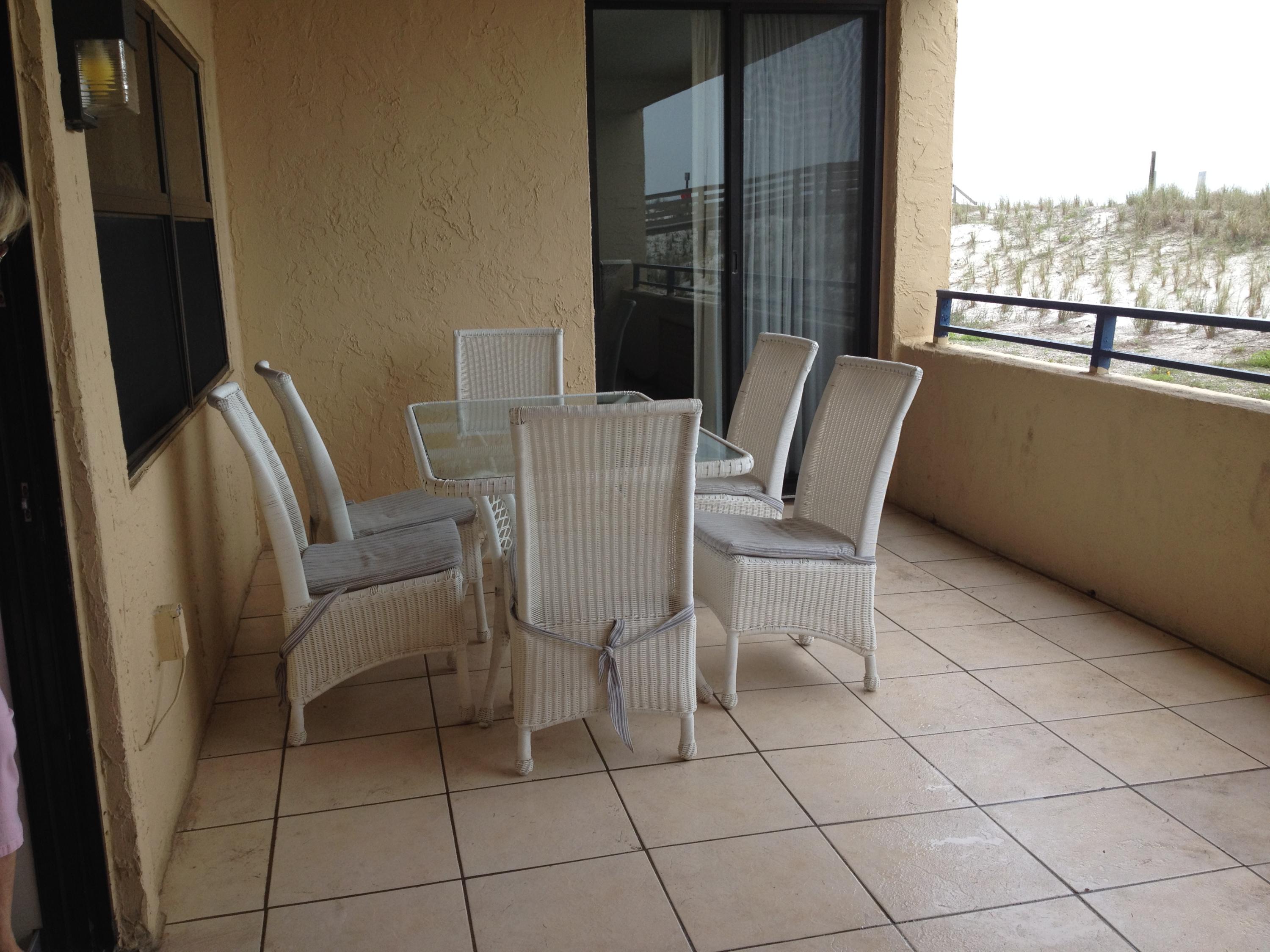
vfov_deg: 40.7
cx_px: 635
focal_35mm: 35
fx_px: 1284
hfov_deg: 52.6
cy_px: 476
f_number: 2.4
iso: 50
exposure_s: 1/484
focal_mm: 4.28
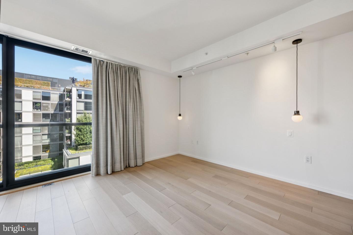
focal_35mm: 14
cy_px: 118
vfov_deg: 81.2
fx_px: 137
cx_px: 176
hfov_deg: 104.3
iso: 400
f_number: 7.1
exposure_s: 1/80
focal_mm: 14
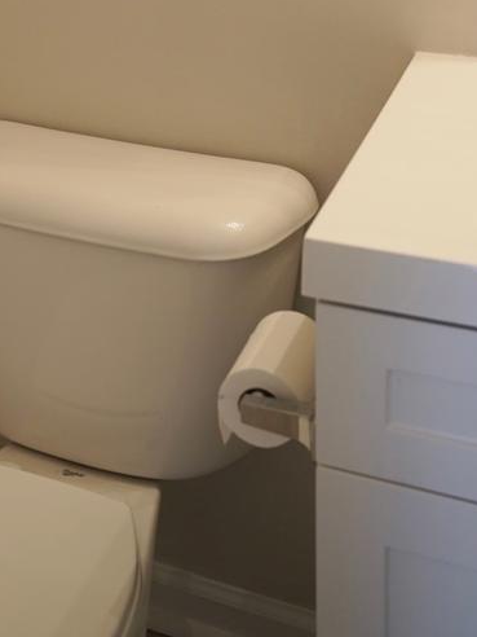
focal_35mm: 72
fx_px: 1323
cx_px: 18
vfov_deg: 22.8
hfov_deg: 19.9
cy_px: -274
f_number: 2.8
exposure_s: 1/125
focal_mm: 24
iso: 800
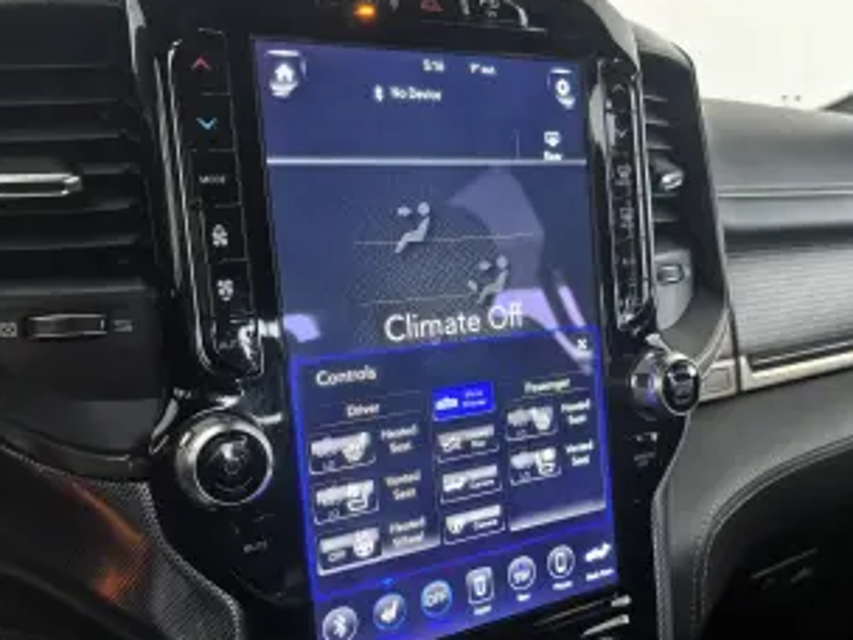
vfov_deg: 44.1
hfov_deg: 56.8
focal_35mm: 32
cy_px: 362
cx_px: 455
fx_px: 789
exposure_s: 1/40
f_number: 2
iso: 640
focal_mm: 6.98
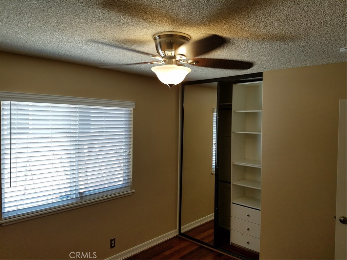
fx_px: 261
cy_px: 130
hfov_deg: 67.3
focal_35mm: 26
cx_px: 174
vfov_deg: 53.1
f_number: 1.7
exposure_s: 1/120
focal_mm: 4.2
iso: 64
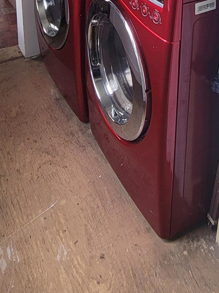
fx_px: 430
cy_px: -66
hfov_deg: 27.3
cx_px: 206
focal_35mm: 51
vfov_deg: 31.1
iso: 64
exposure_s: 1/60
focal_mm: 2.2
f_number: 2.2
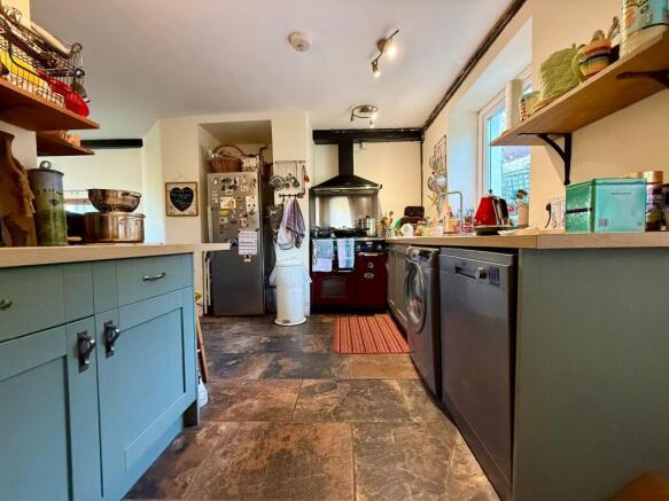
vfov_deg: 85.7
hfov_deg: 102.1
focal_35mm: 14
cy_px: 250
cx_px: 334
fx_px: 271
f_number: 2.2
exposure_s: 1/50
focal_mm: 2.22
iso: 500
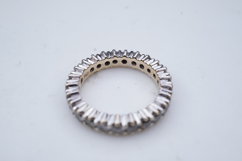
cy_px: 80
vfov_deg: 29.9
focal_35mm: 45
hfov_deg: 43.6
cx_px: 121
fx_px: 302
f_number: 10
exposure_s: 1/25
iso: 200
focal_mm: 30
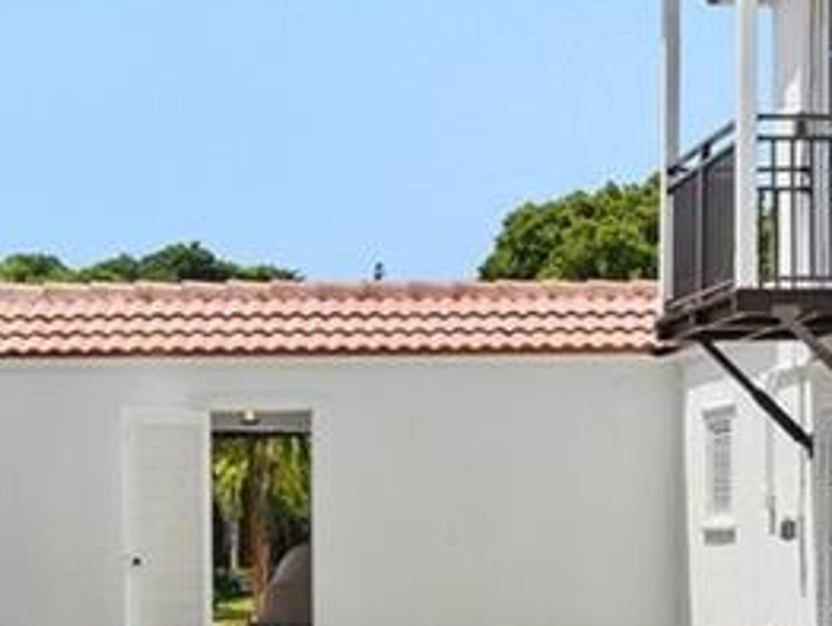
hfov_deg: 23.6
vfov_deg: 17.8
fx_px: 1973
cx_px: 232
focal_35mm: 82
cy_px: 532
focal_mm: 14
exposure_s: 1/640
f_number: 8
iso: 200
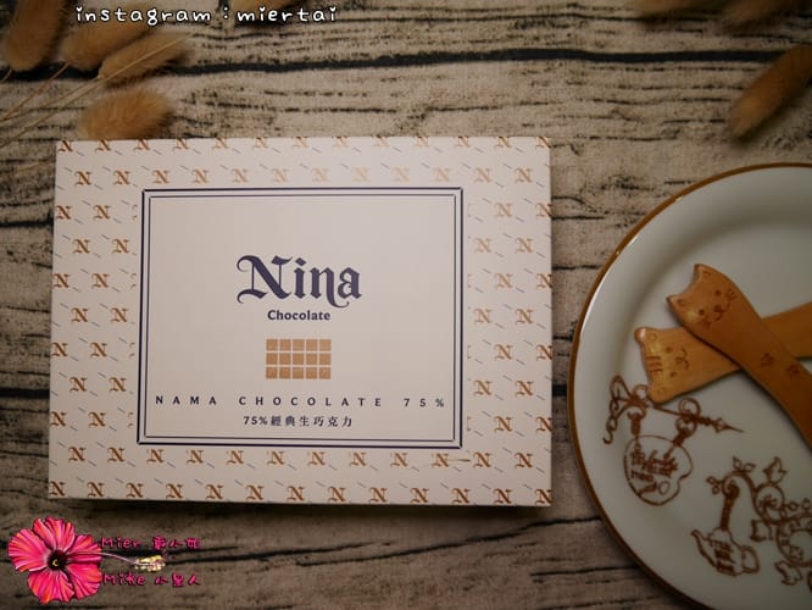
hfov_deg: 71.6
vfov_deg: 56.8
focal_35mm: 24
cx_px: 406
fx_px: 563
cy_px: 305
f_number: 3.5
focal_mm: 12
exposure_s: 1/80
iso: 200
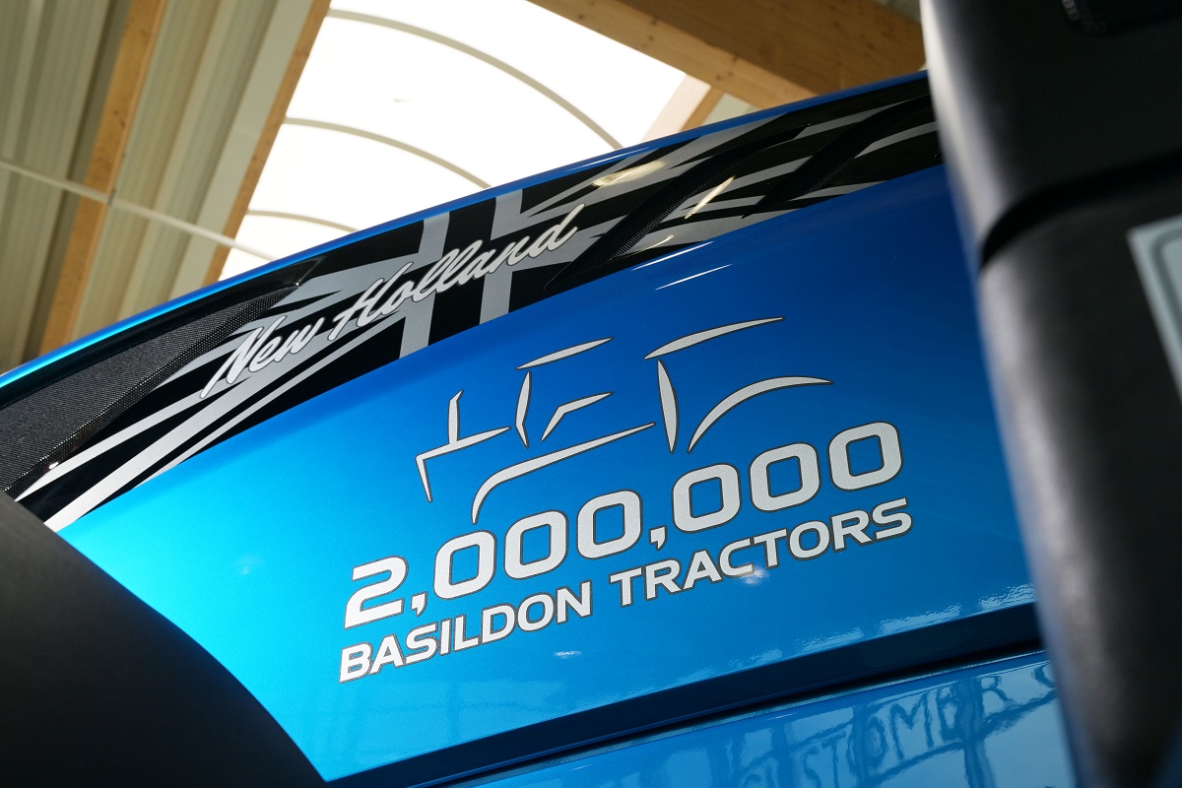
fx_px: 1346
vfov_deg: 32.6
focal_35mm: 41
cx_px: 591
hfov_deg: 47.4
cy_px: 394
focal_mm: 41
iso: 400
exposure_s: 1/80
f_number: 9
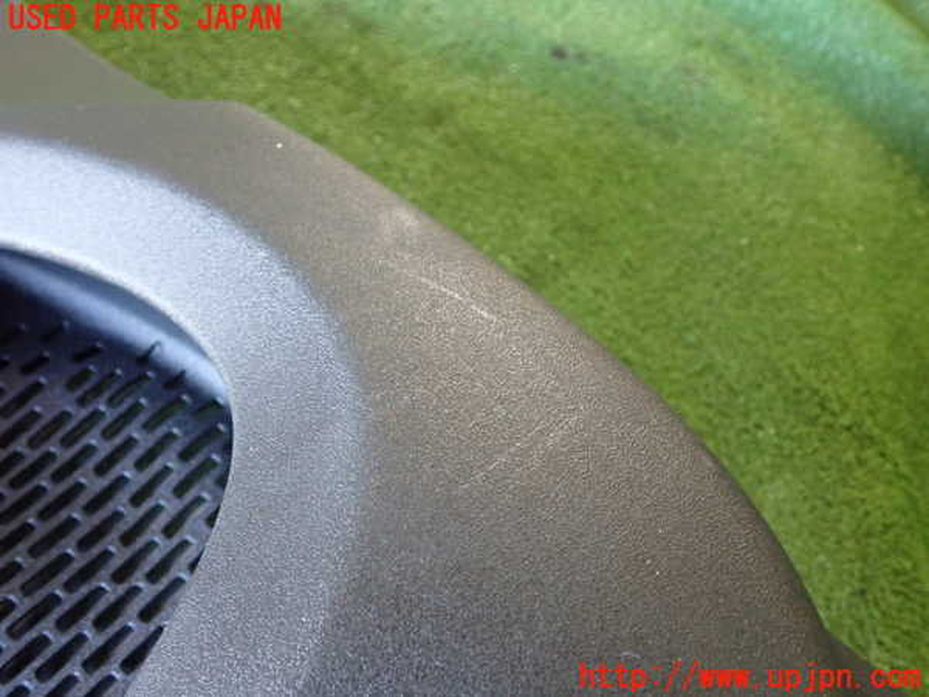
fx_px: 966
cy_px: 348
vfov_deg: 39.7
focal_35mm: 36
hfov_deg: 51.4
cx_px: 464
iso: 800
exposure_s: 1/40
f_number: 2.5
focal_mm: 6.37
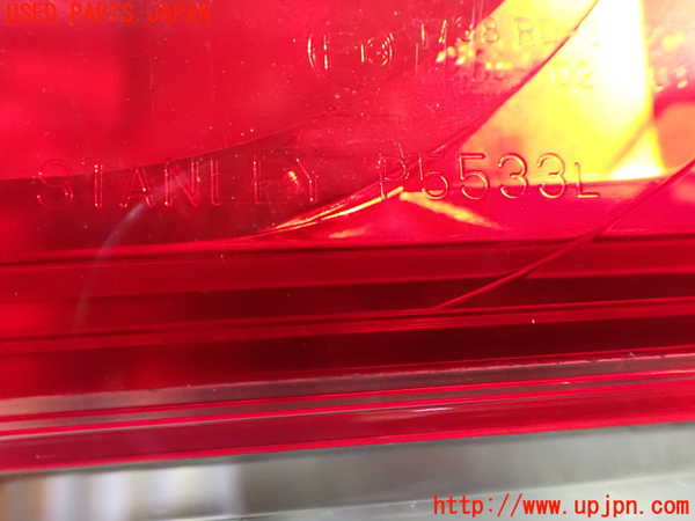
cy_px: 260
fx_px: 642
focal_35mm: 32
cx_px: 348
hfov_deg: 56.8
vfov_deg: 44.2
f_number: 2.4
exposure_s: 1/15
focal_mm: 5.79
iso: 1600
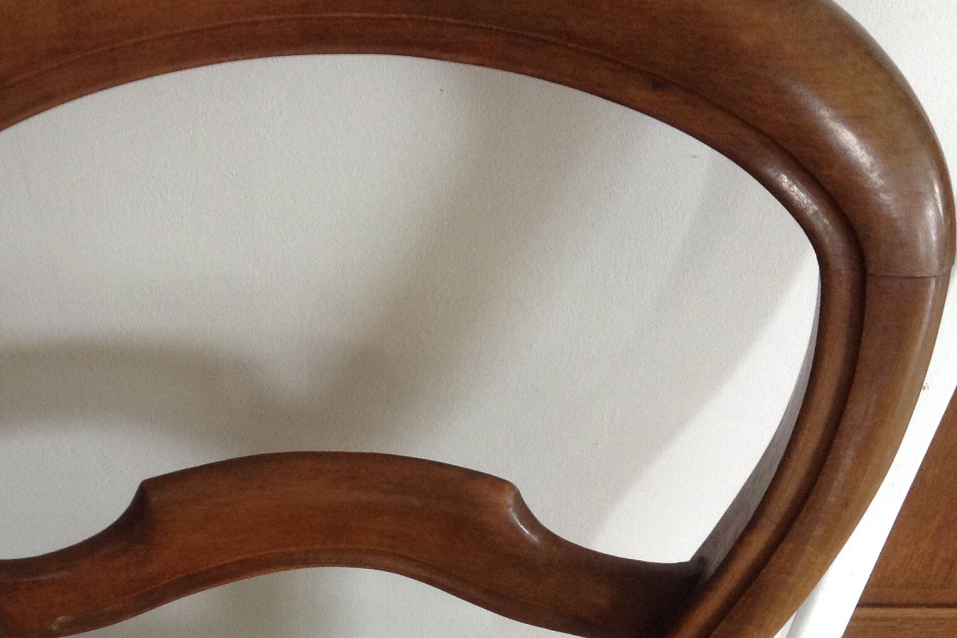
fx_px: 1542
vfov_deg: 23.4
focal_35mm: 58
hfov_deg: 34.1
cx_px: 291
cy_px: 364
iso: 80
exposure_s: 1/24
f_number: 2.4
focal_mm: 3.3
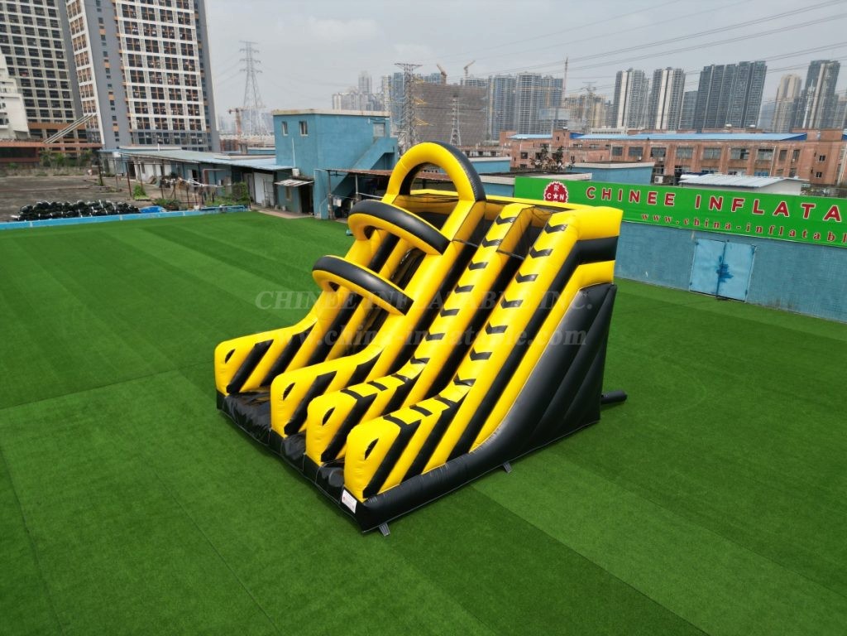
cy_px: 318
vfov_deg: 56.8
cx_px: 424
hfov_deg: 71.6
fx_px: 587
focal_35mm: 24
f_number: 1.7
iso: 120
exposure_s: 1/3200
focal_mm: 6.72
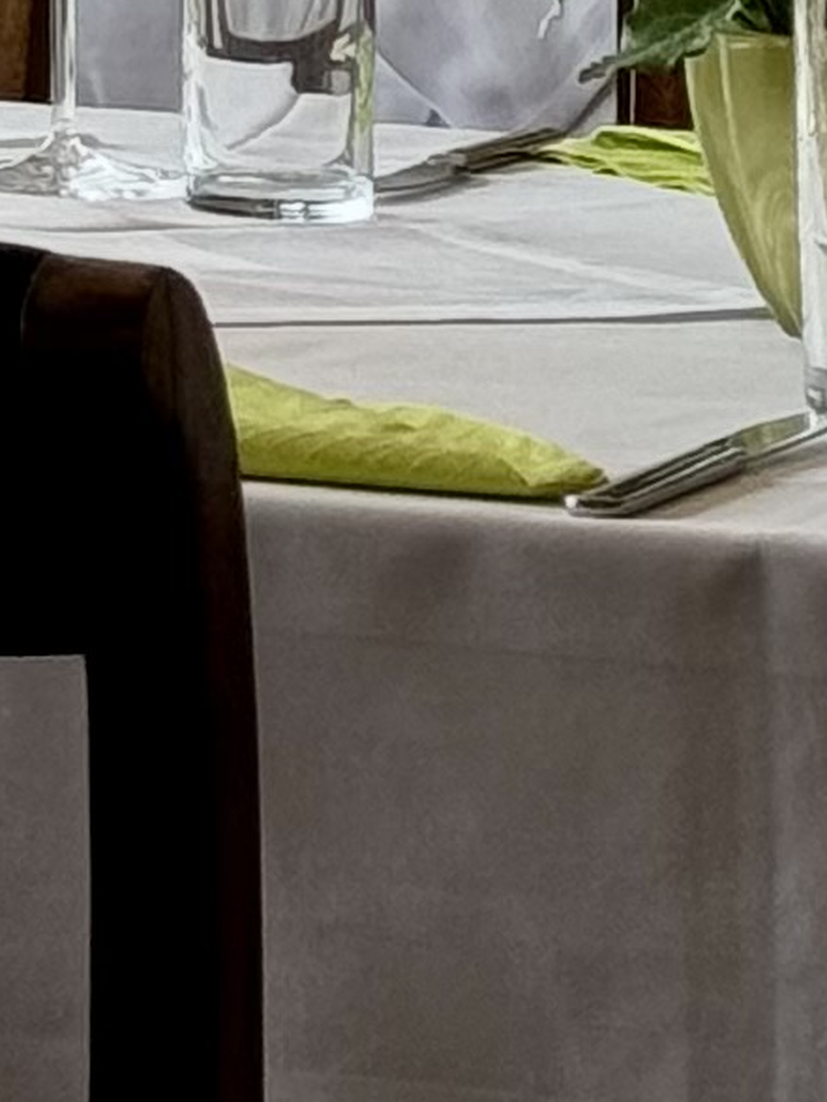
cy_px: -1675
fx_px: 10480
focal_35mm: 329
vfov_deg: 5.8
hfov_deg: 4.4
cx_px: -1240
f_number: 1.78
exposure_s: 1/121
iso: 80
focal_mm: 6.76
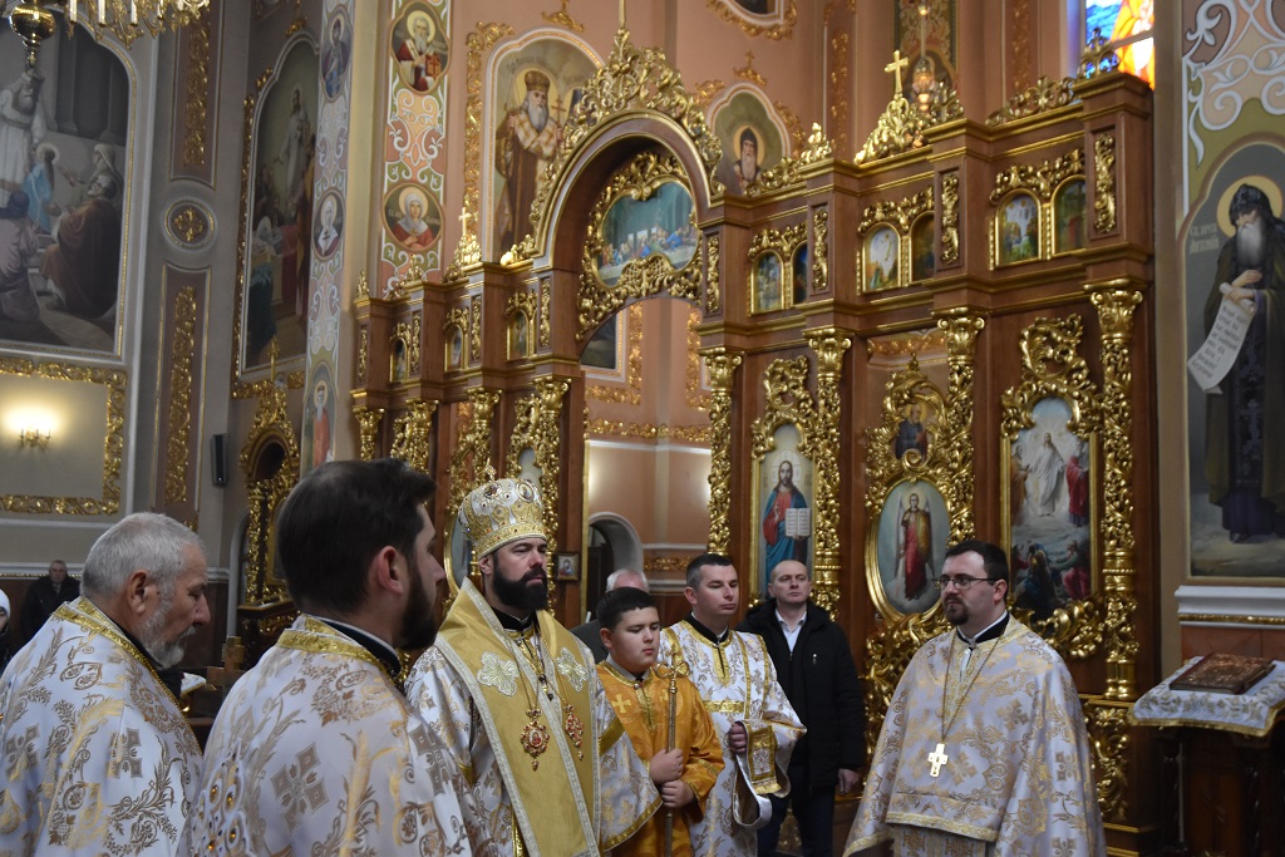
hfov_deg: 51.3
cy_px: 428
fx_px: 1339
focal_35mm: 38
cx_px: 642
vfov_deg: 35.5
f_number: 3.8
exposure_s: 1/125
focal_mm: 25
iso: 1600
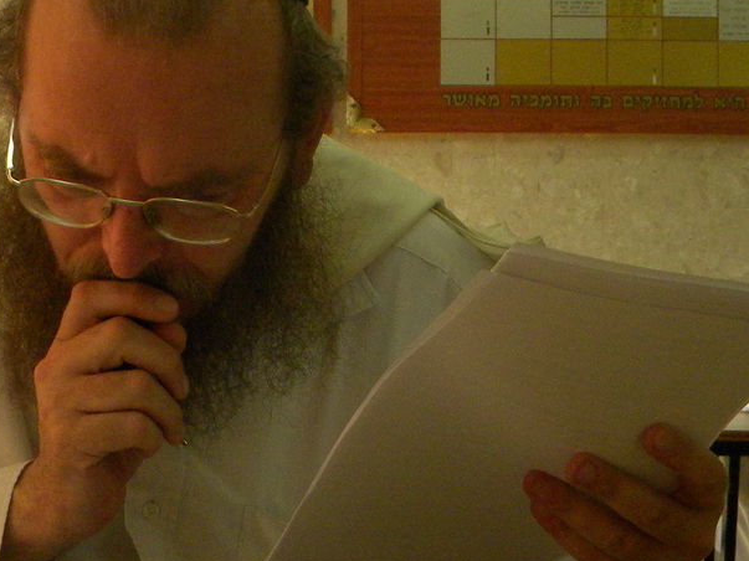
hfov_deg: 29.3
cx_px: 178
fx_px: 1406
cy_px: 403
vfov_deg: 22.4
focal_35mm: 65
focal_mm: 5
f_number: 3.5
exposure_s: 1/500
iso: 390
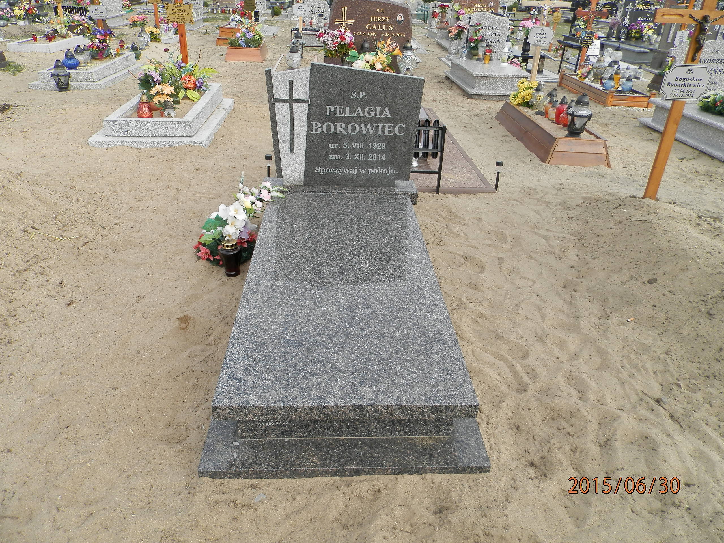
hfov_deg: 69.4
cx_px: 362
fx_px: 523
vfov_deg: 54.9
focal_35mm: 25
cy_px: 272
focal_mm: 4.5
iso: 80
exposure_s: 1/320
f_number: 3.1
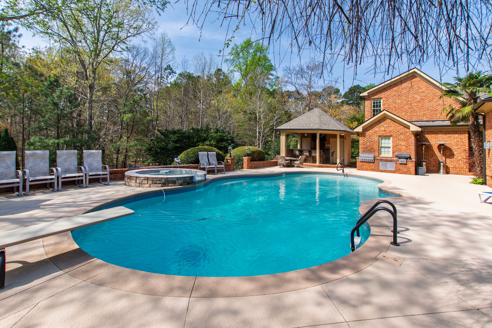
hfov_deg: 100.4
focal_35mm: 15
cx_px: 246
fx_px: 205
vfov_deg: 77.3
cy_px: 164
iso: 100
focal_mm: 10
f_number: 8
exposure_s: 1/125
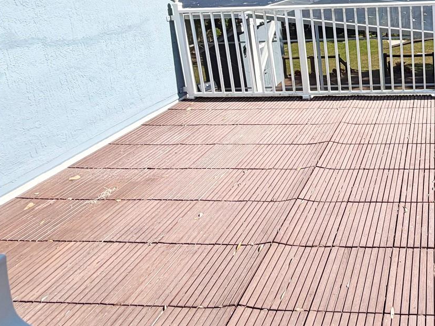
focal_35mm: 27
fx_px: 339
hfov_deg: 54.1
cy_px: 20
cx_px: 416
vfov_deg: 45.5
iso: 25
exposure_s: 1/770
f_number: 2.2
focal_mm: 2.22
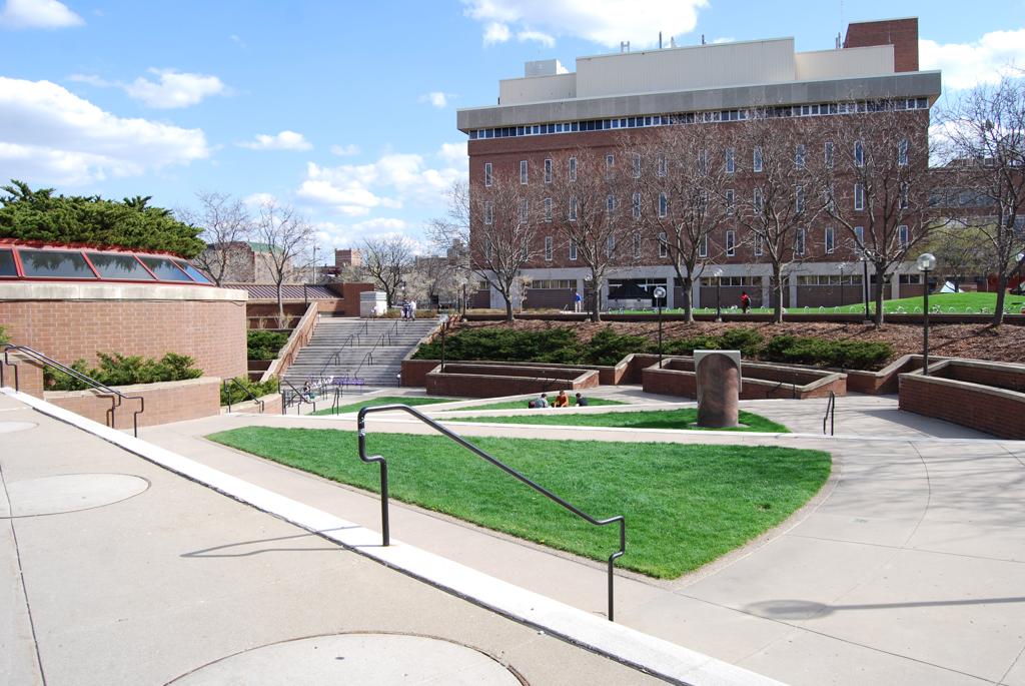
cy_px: 343
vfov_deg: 48.0
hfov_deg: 67.3
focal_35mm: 27
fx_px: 769
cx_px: 512
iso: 100
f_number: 7.1
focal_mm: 18
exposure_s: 1/200
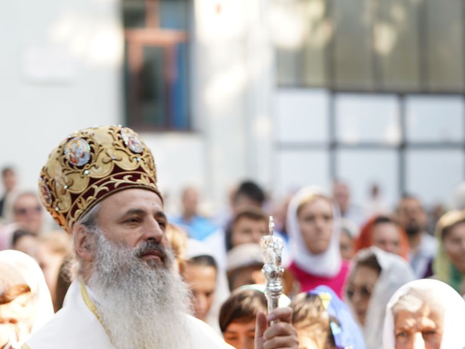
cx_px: 84
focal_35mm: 167
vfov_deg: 8.9
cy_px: 324
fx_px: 2244
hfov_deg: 11.8
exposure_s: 1/320
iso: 160
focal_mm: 83
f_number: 2.8
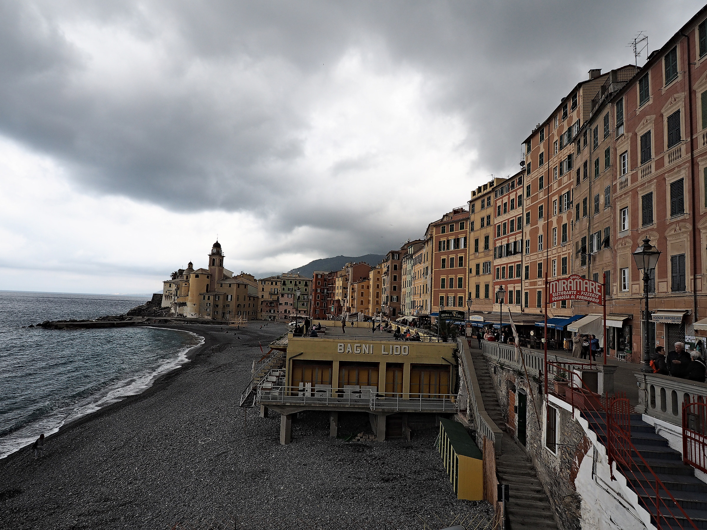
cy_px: 265
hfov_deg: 87.8
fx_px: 368
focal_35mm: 18
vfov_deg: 71.6
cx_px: 354
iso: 200
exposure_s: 1/160
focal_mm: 9
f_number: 6.3
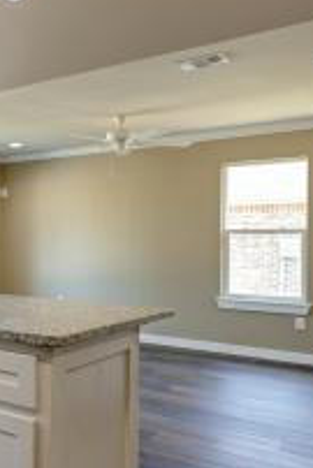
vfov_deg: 48.4
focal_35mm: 40
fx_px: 521
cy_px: 246
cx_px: -59
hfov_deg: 29.1
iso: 320
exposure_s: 1/15
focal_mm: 18
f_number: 8
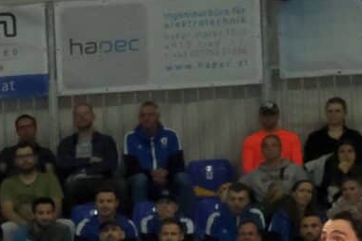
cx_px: -807
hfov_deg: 6.3
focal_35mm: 292
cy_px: 426
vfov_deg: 4.7
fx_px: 2935
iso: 3200
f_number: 4
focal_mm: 29.2
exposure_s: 1/2000
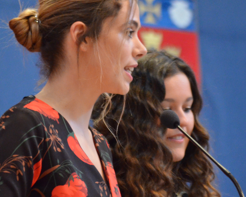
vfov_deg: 5.1
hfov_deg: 6.4
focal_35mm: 301
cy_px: 70
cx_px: 118
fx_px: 2191
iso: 4500
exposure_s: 1/125
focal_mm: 110
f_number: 4.5
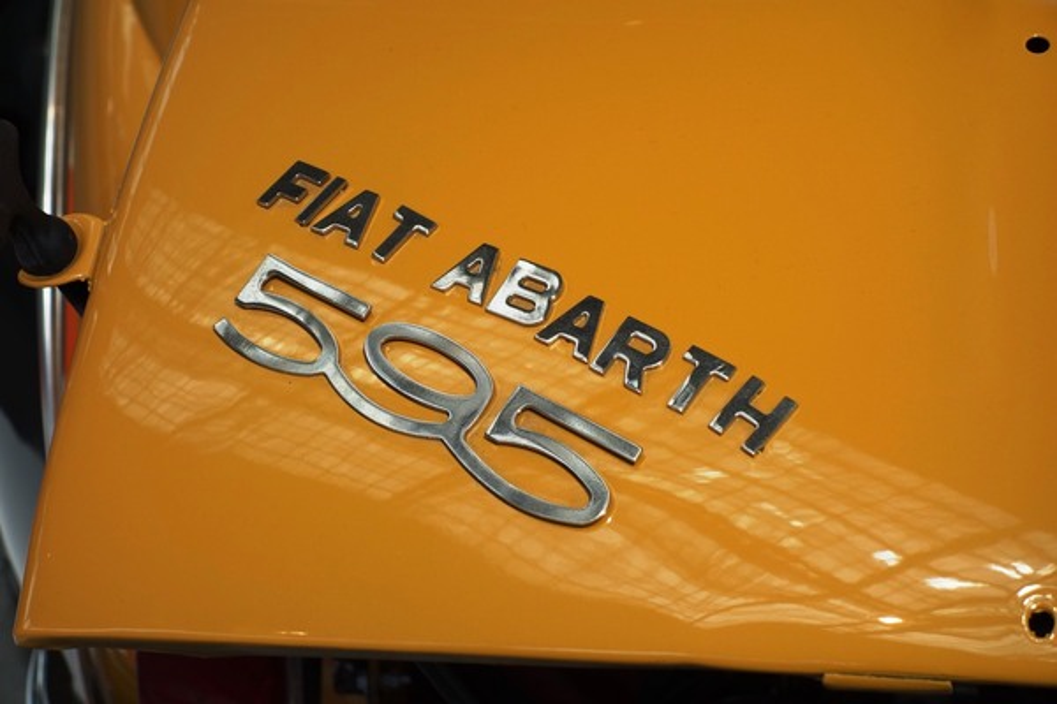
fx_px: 2877
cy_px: 352
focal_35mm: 98
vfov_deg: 14.0
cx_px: 528
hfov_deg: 20.8
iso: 125
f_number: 5.6
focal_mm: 36.58
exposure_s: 1/250
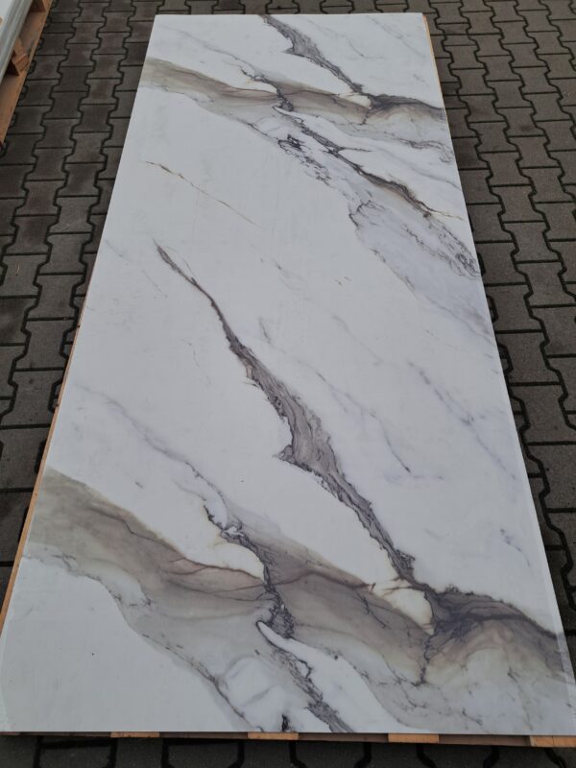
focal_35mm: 24
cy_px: 384
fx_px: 532
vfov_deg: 71.6
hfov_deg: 56.8
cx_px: 288
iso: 50
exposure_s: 1/50
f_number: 1.8
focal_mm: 5.23
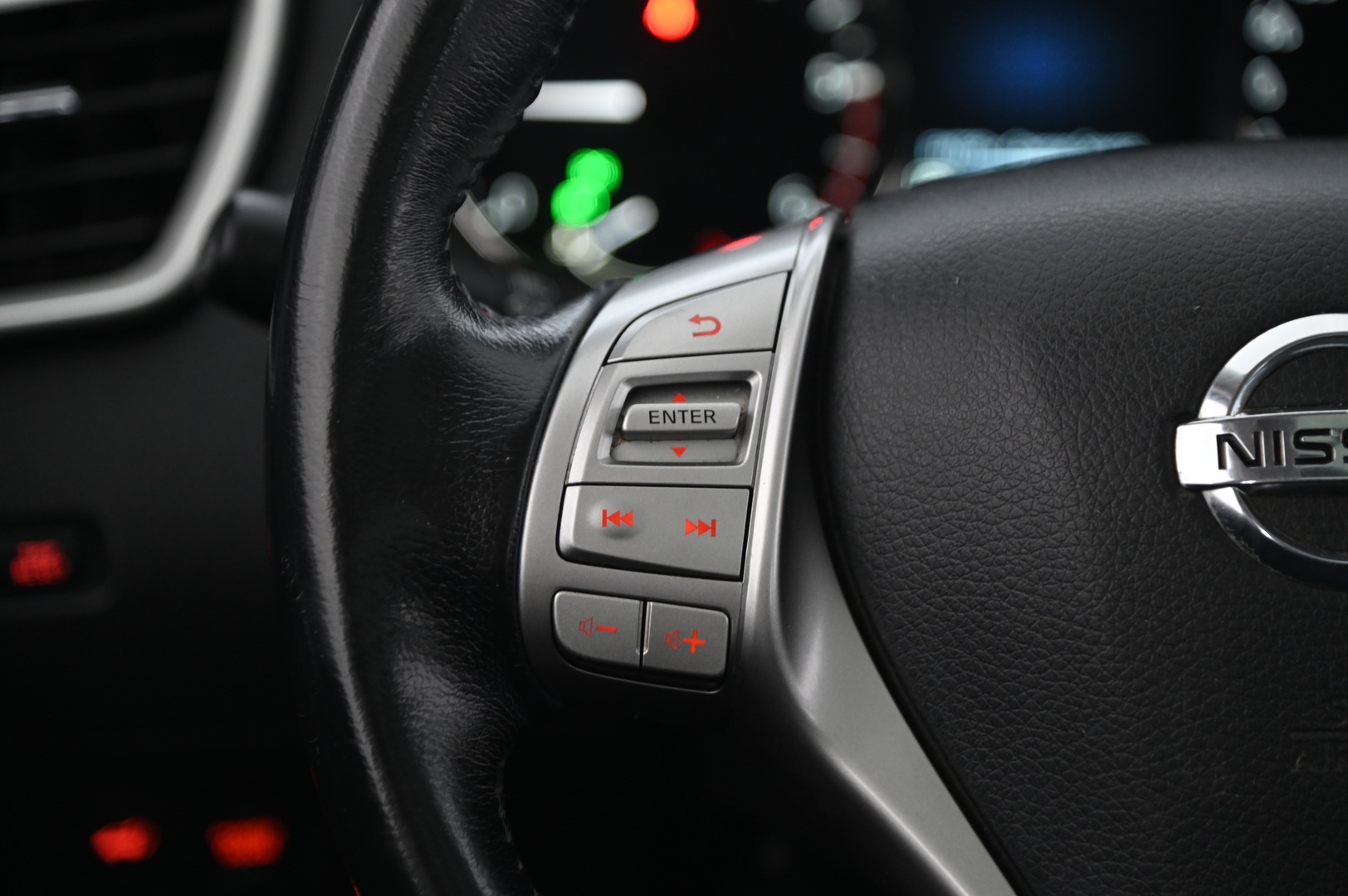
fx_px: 4490
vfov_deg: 11.4
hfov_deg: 17.1
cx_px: 674
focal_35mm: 120
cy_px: 448
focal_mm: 120
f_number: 4
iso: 2000
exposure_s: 1/15
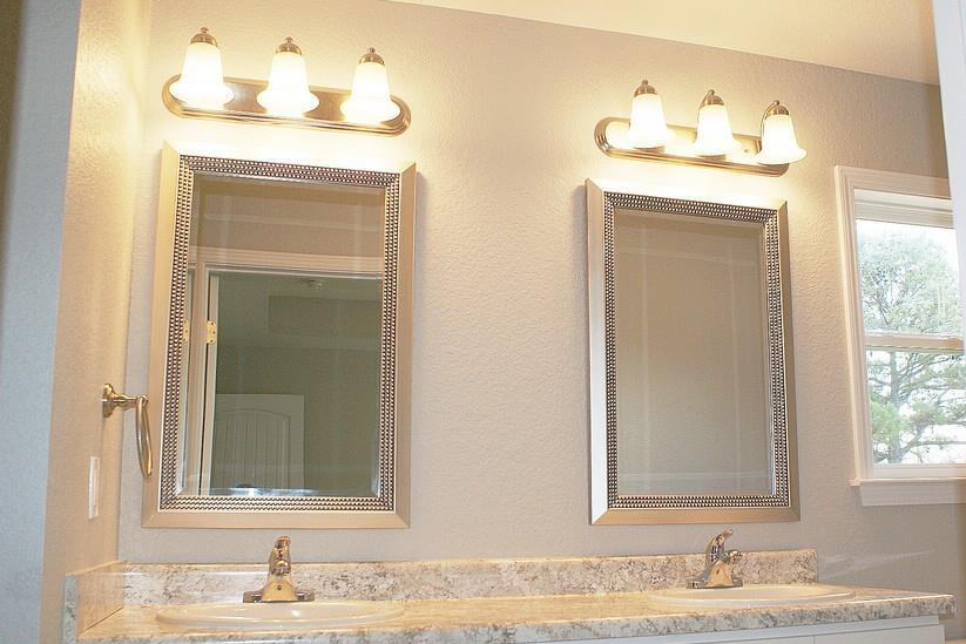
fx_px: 939
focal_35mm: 35
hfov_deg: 54.2
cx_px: 554
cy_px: 365
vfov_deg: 37.8
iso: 125
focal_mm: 20
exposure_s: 1/80
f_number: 5.6
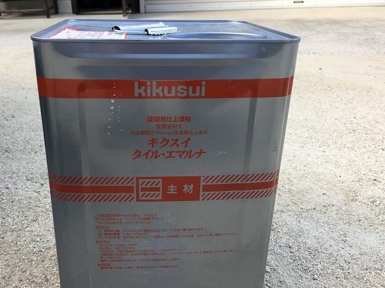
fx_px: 400
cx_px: 163
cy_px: 177
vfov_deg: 39.4
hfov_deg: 51.2
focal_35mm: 36
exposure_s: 1/159
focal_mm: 4.15
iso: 25
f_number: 2.2
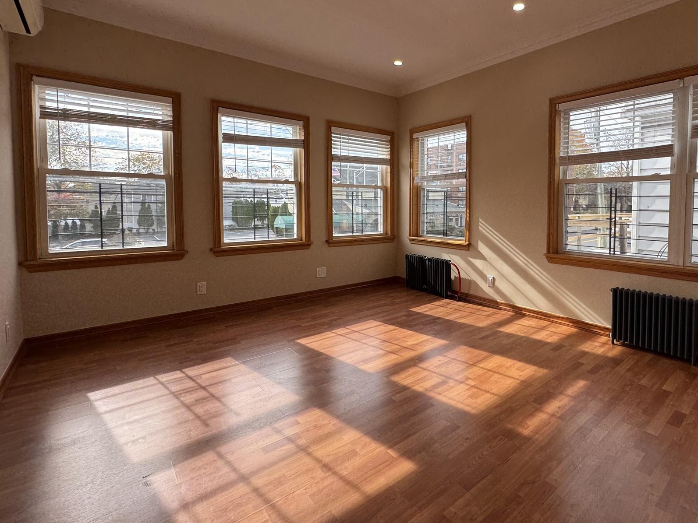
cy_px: 220
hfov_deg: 85.8
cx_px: 442
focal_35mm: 18
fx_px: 363
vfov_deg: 71.1
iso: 40
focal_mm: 2.22
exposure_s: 1/297
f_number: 2.2
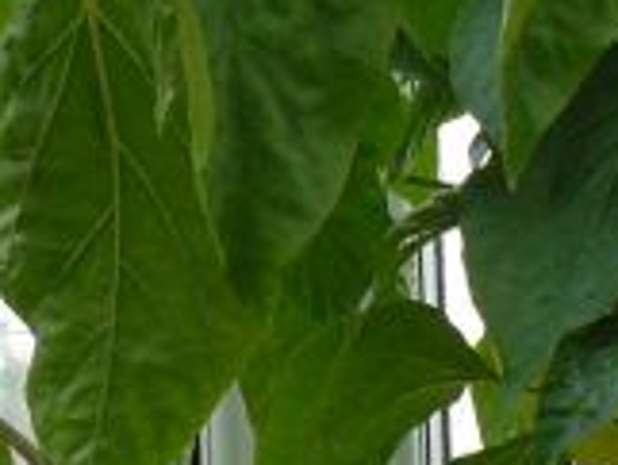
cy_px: 327
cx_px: 487
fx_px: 4091
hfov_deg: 8.6
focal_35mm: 229
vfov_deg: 6.5
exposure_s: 1/160
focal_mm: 6
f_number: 4
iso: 100
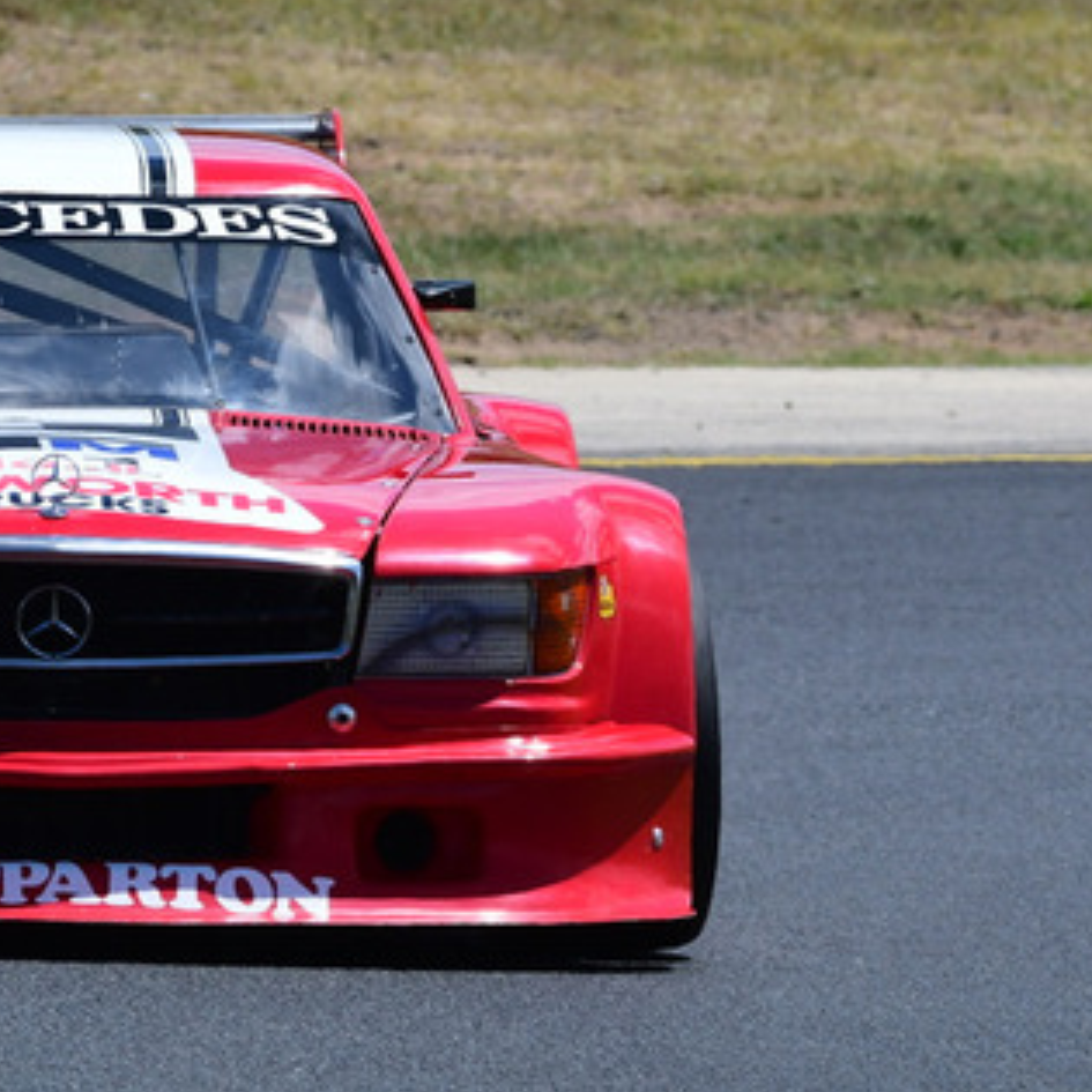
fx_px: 35869
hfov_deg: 1.7
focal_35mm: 1005
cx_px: 388
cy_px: 326
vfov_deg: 1.7
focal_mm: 310
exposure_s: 1/640
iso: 320
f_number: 11
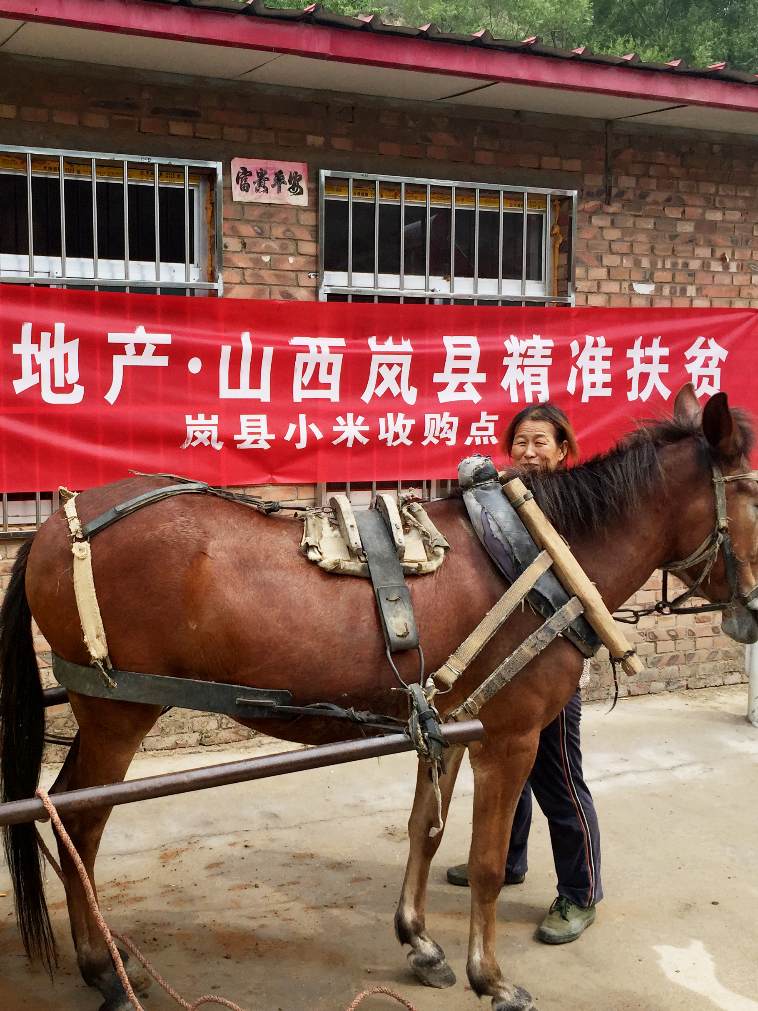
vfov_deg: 47.9
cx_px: 207
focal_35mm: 39
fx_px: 1139
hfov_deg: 36.1
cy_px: 502
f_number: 2.2
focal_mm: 4.15
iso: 32
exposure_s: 1/1199
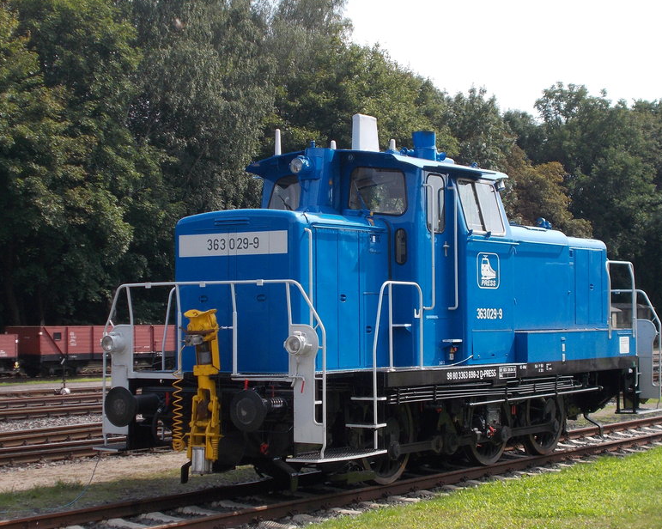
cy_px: 305
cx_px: 336
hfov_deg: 25.1
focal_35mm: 76
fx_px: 1488
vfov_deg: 20.1
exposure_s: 1/500
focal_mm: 9
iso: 80
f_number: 4.5
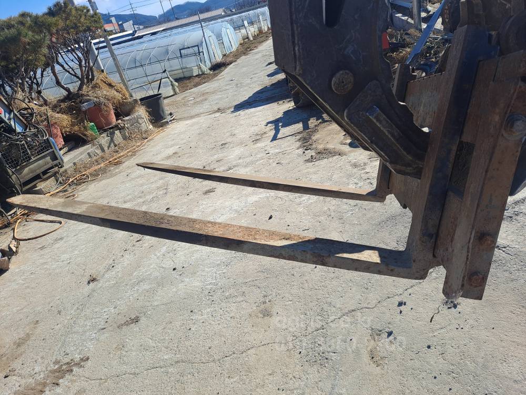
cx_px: 263
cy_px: 198
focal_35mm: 25
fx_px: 380
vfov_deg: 54.9
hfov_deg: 69.4
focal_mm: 4.6
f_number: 2
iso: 32
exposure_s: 1/1073
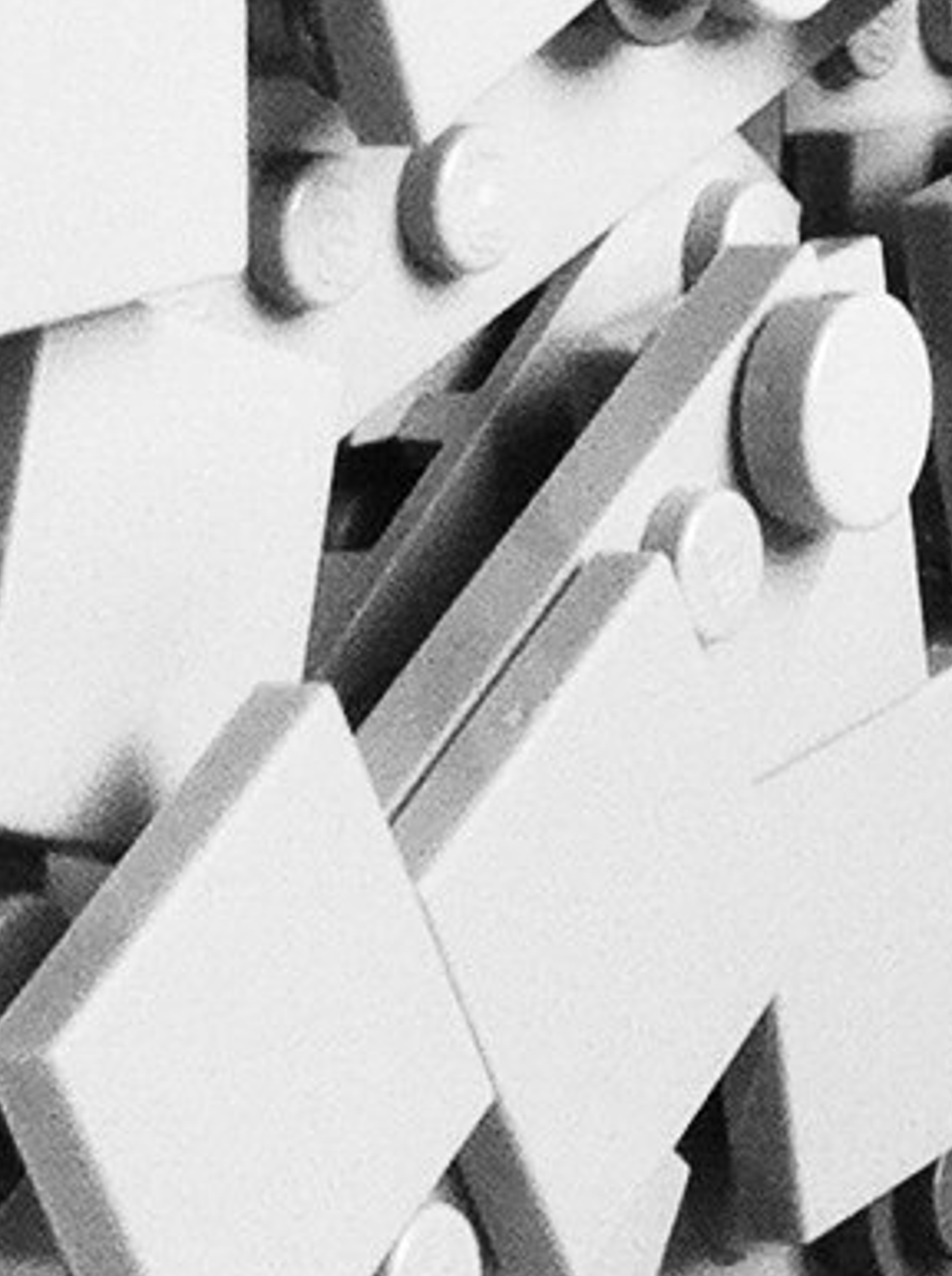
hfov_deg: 6.1
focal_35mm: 235
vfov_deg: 8.2
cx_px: 2033
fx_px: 8646
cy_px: -879
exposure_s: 1/60
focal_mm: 3.85
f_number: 2.8
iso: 100
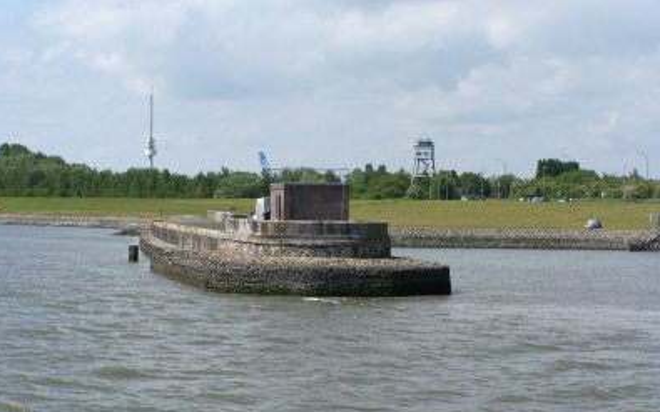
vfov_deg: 14.8
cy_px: 249
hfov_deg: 23.5
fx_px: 1583
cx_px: 327
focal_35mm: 88
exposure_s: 1/800
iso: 80
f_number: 4.5
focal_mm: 13.7
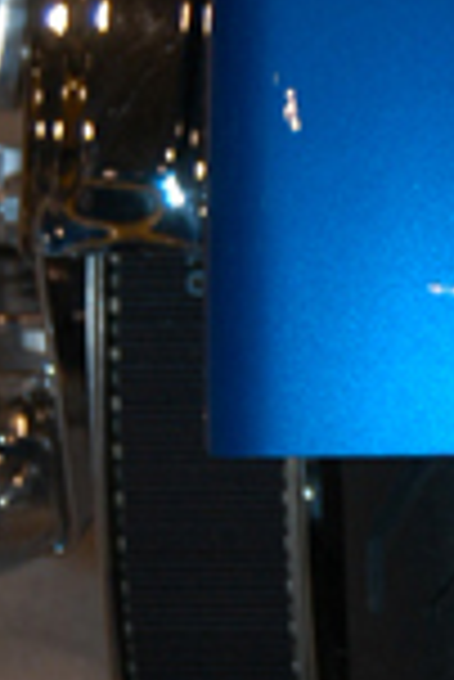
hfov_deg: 4.5
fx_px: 5704
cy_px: 191
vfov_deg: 6.8
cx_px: 854
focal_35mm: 302
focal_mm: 45
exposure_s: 1/60
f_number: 5
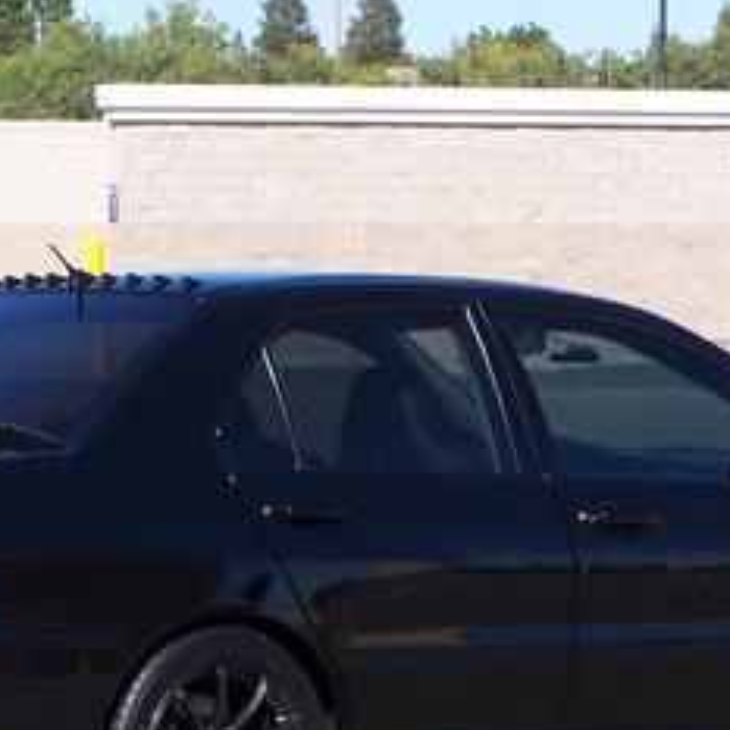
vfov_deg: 7.7
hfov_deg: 7.7
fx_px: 5440
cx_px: 367
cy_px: 573
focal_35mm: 228
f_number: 4.5
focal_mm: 15.6
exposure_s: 1/350
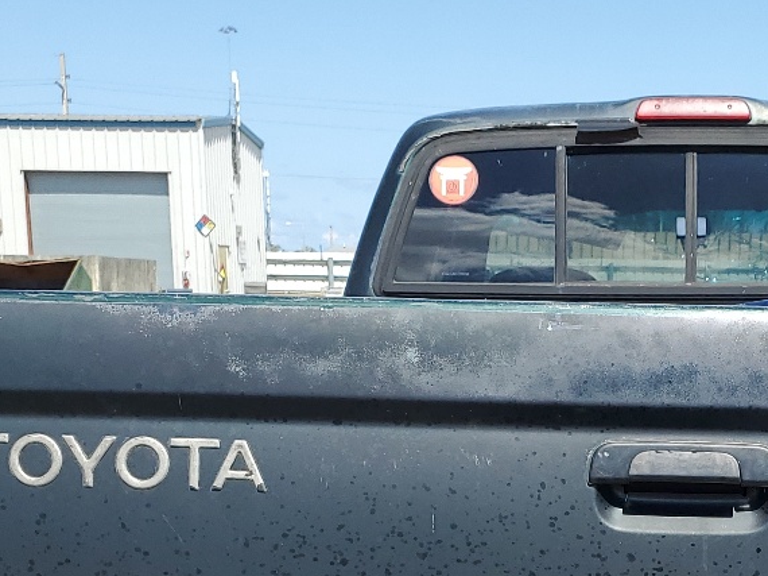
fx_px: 1619
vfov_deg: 18.9
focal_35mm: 73
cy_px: 720
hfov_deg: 25.7
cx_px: 710
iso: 50
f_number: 1.5
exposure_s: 1/2500
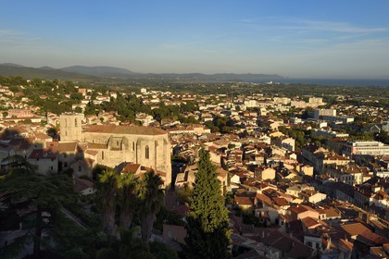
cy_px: 130
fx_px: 411
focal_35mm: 38
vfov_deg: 35.1
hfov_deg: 50.7
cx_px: 194
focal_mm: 38
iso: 200
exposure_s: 1/250
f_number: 11
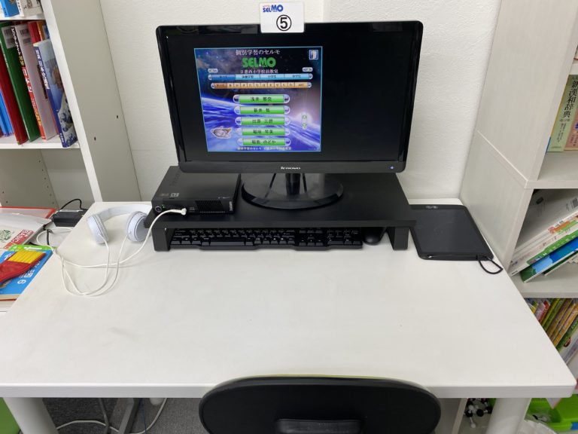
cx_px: 289
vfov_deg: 53.1
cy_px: 217
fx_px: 434
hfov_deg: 67.3
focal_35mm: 26
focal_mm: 4.25
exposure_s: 1/60
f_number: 1.8
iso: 64
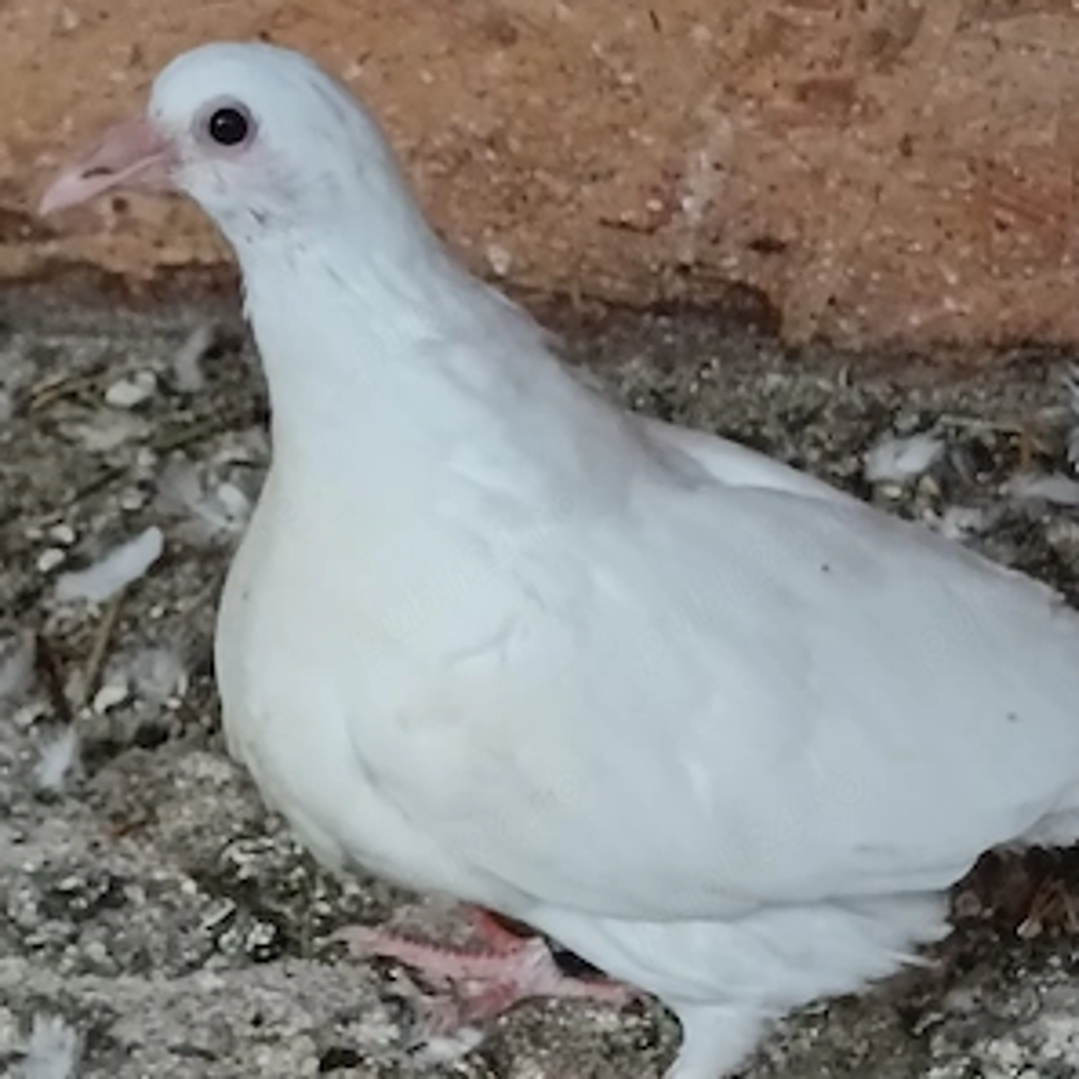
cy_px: 618
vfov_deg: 14.0
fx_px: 4408
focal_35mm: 125
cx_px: 538
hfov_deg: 14.0
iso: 386
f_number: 1.9
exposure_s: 1/50
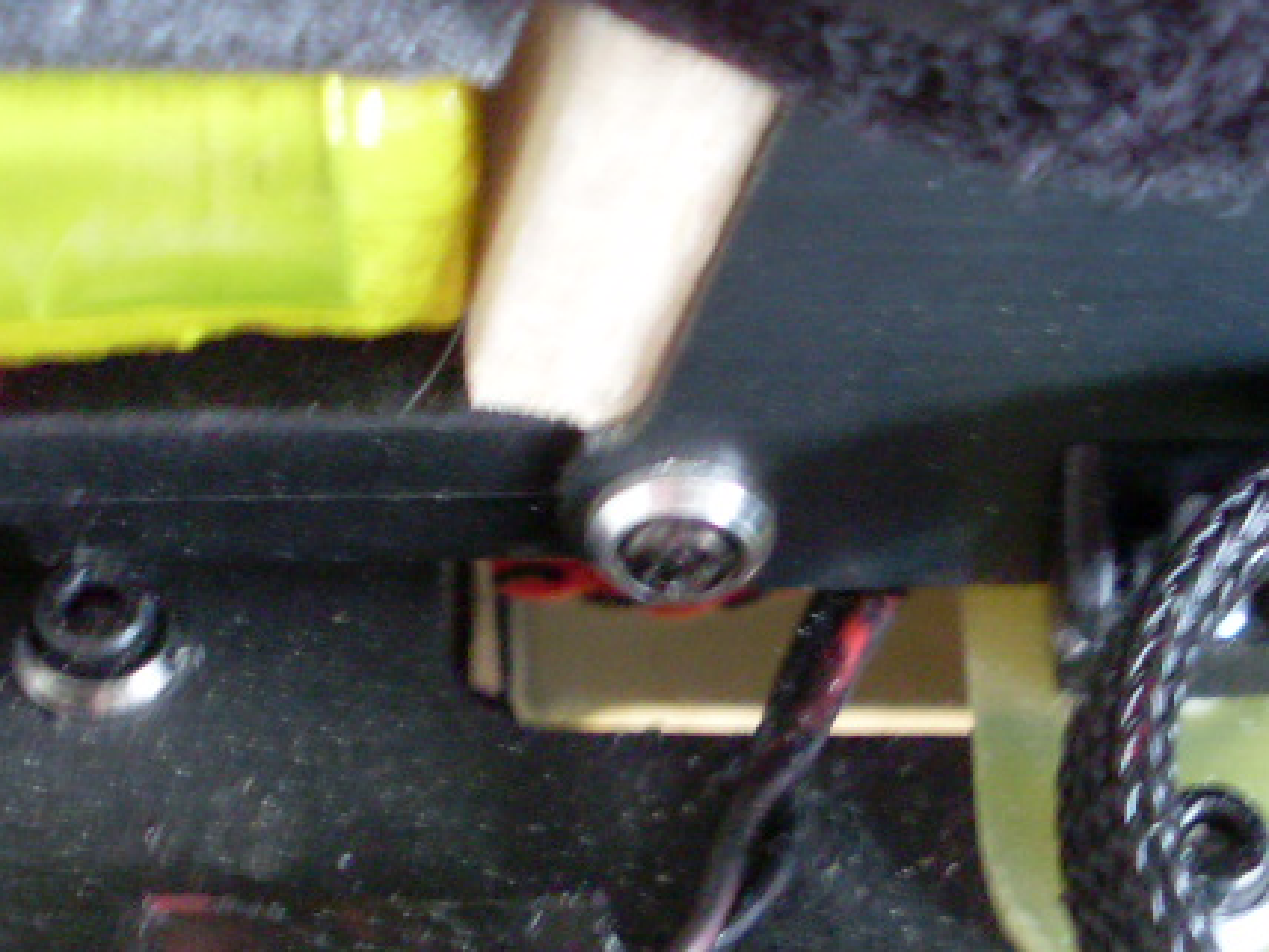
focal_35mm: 91
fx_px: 3336
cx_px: 907
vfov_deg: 16.1
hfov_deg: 21.4
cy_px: 774
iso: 200
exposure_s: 1/3
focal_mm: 6.3
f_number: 3
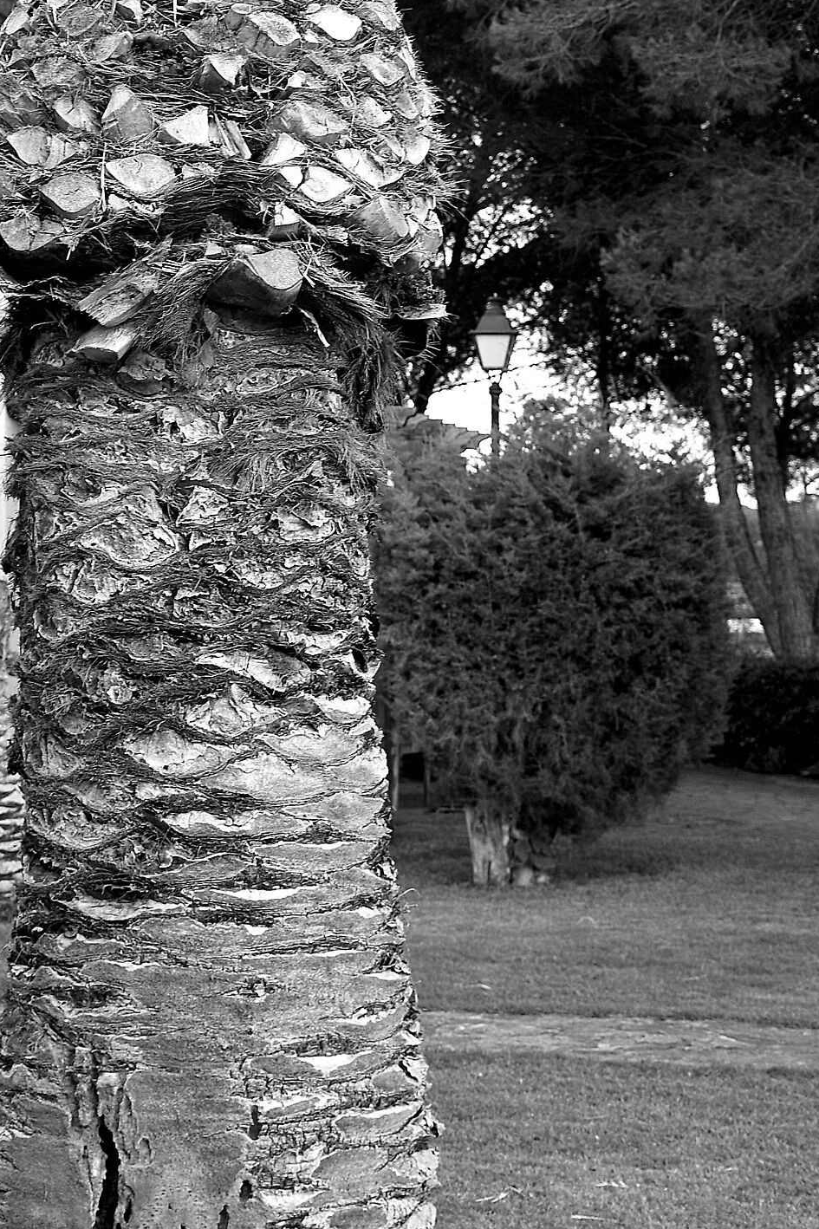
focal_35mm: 88
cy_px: 453
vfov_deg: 23.1
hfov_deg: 15.5
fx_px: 3003
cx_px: 211
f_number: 4.2
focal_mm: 35
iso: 320
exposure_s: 1/30
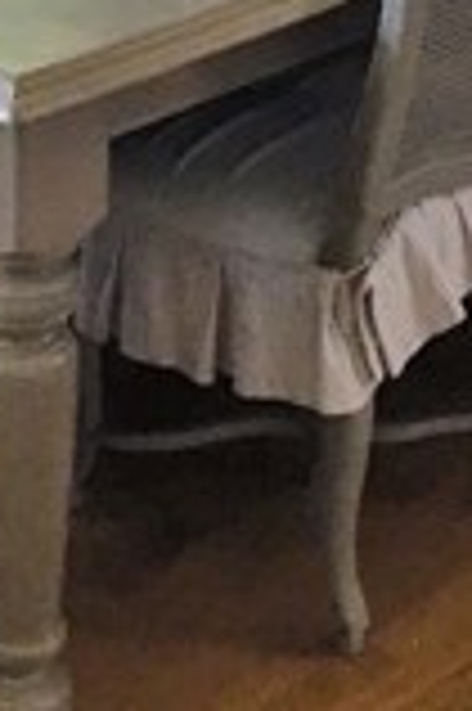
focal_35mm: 122
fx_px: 2404
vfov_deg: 14.6
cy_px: -585
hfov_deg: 11.2
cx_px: 148
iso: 50
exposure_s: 1/30
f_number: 2.2
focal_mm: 4.15
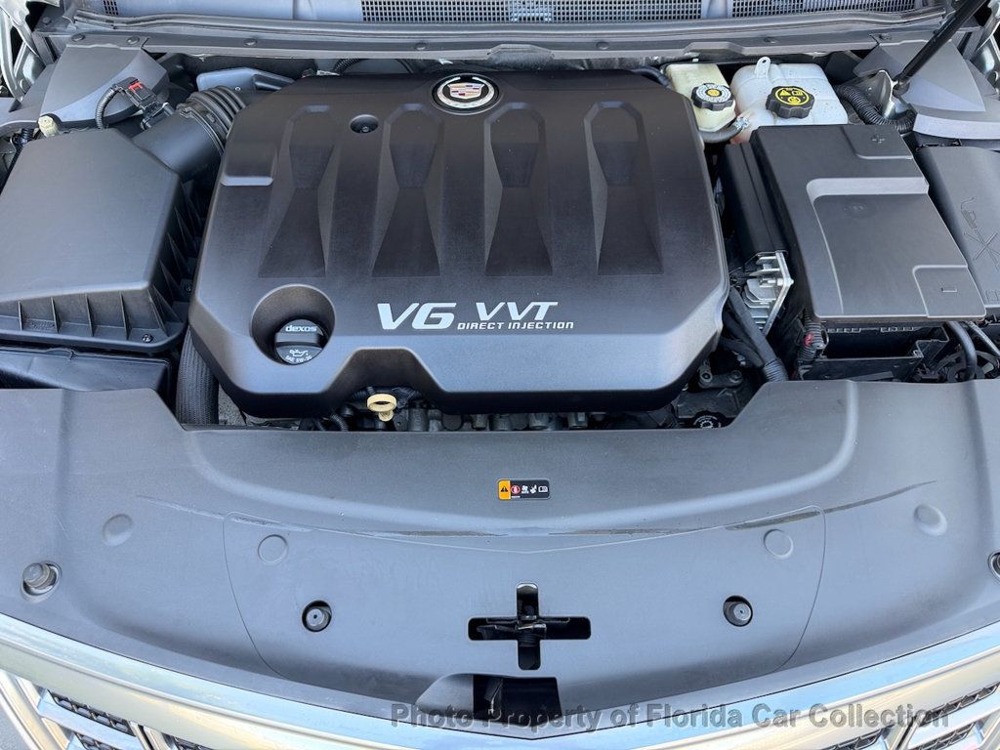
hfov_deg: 71.6
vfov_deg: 56.8
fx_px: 693
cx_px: 500
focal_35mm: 24
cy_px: 375
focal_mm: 6.76
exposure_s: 1/100
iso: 100
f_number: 1.78
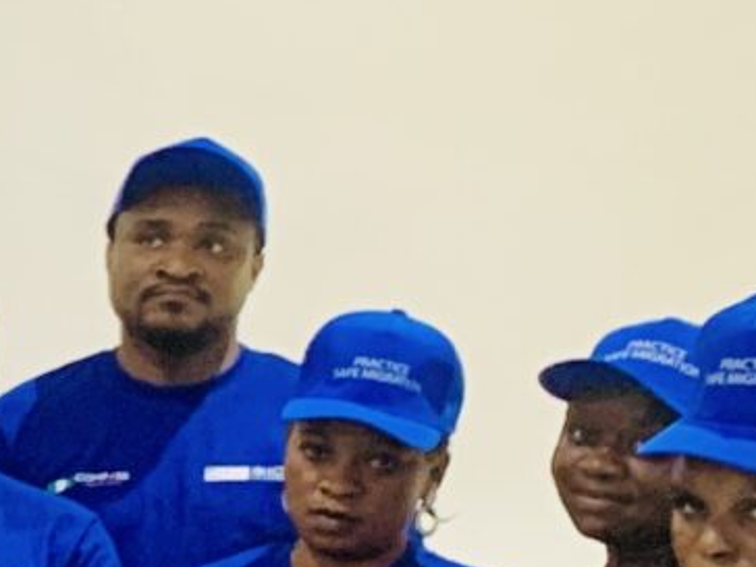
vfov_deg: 8.1
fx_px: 3997
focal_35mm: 183
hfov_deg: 8.6
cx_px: -1639
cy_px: 546
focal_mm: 4.25
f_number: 1.8
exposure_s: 1/50
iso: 160
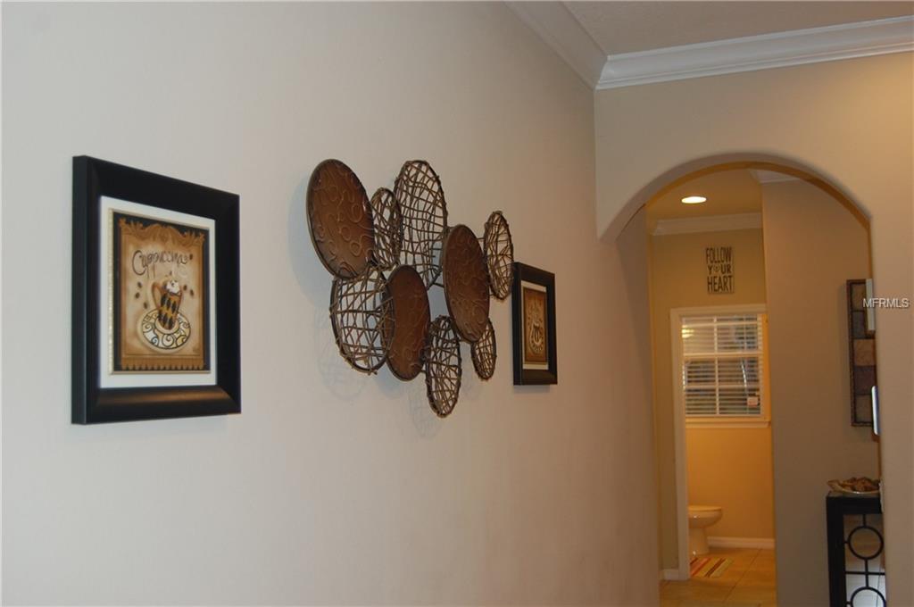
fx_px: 989
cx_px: 457
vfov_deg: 34.1
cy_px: 304
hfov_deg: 49.6
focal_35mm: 39
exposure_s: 1/60
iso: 400
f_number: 4.2
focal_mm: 26
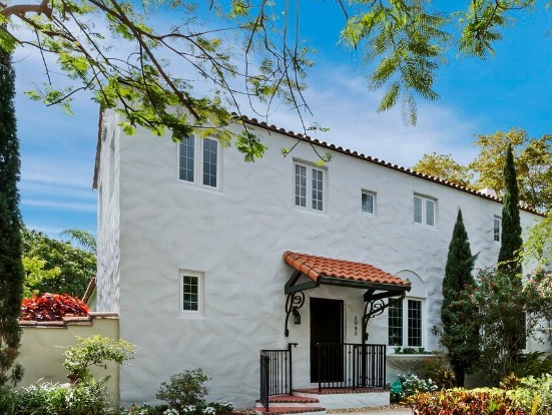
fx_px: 415
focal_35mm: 26
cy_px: 362
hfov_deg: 66.4
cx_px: 341
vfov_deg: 48.4
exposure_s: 1/200
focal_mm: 7
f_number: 11
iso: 400
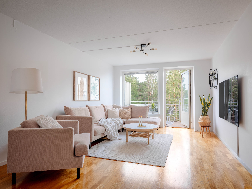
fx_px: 160
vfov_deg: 61.1
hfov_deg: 76.4
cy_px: 94
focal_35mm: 22
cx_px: 126
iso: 100
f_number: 11
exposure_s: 1/3
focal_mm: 27.8
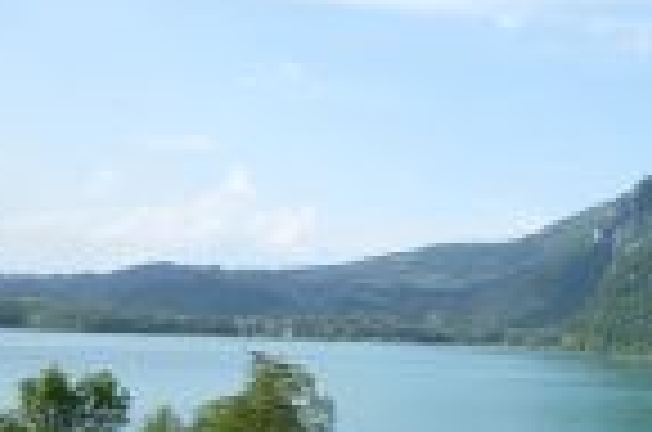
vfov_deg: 20.7
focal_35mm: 63
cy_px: 439
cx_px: 755
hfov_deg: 28.4
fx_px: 1138
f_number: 3.3
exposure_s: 1/640
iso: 80
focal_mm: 4.3
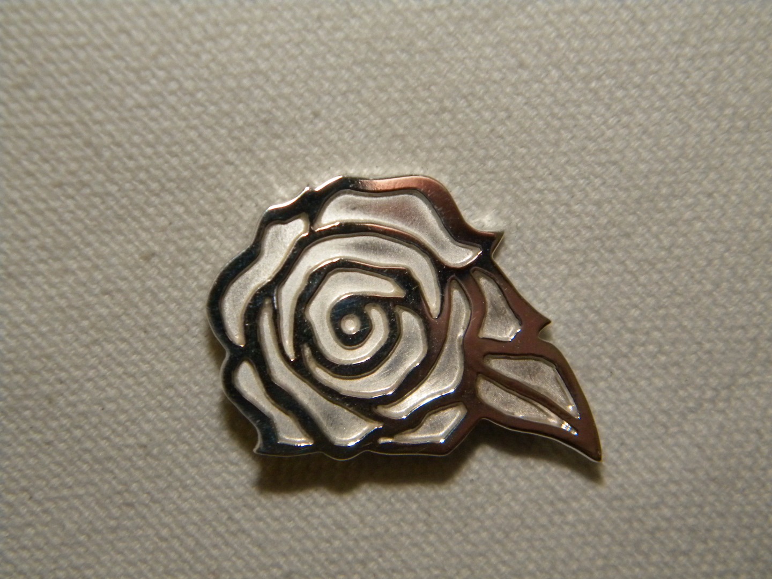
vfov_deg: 17.8
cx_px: 386
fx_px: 1851
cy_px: 290
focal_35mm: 83
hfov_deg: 23.6
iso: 400
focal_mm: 15.1
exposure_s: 1/30
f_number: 9
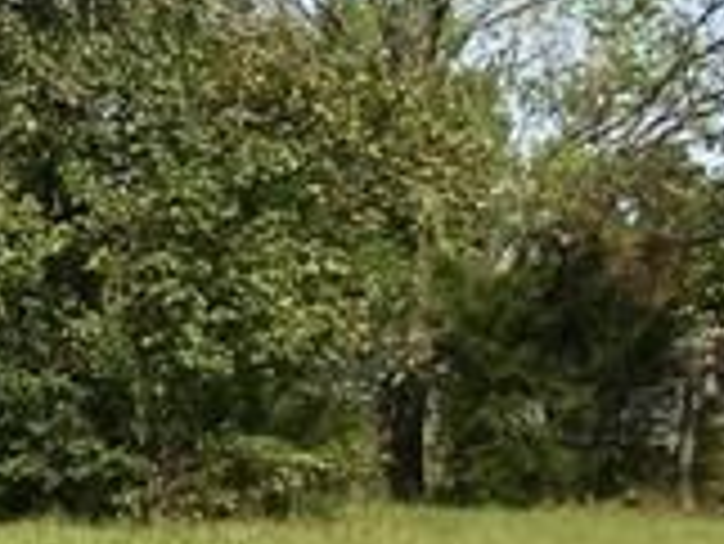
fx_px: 3851
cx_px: -1381
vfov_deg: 8.0
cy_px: 517
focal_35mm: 184
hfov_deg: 8.9
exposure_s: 1/1479
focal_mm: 4.15
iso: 25
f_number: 2.2
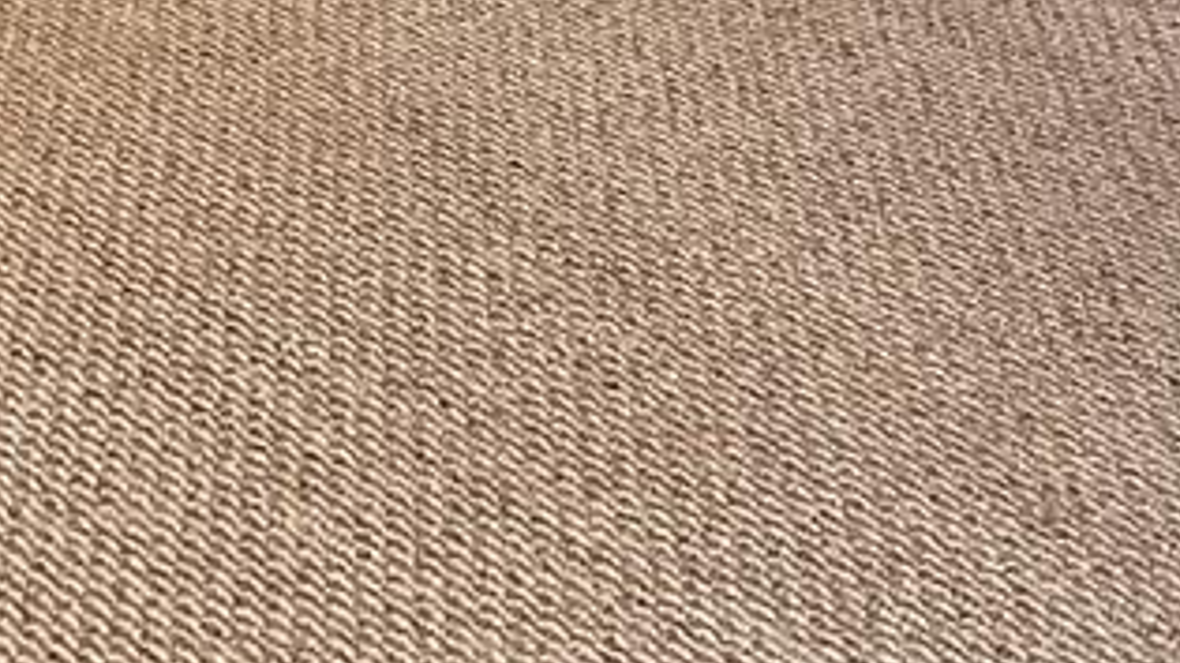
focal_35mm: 144
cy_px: -1536
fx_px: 4504
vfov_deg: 7.2
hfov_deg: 14.1
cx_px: 1701
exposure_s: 1/121
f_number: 1.6
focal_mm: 5.1
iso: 125
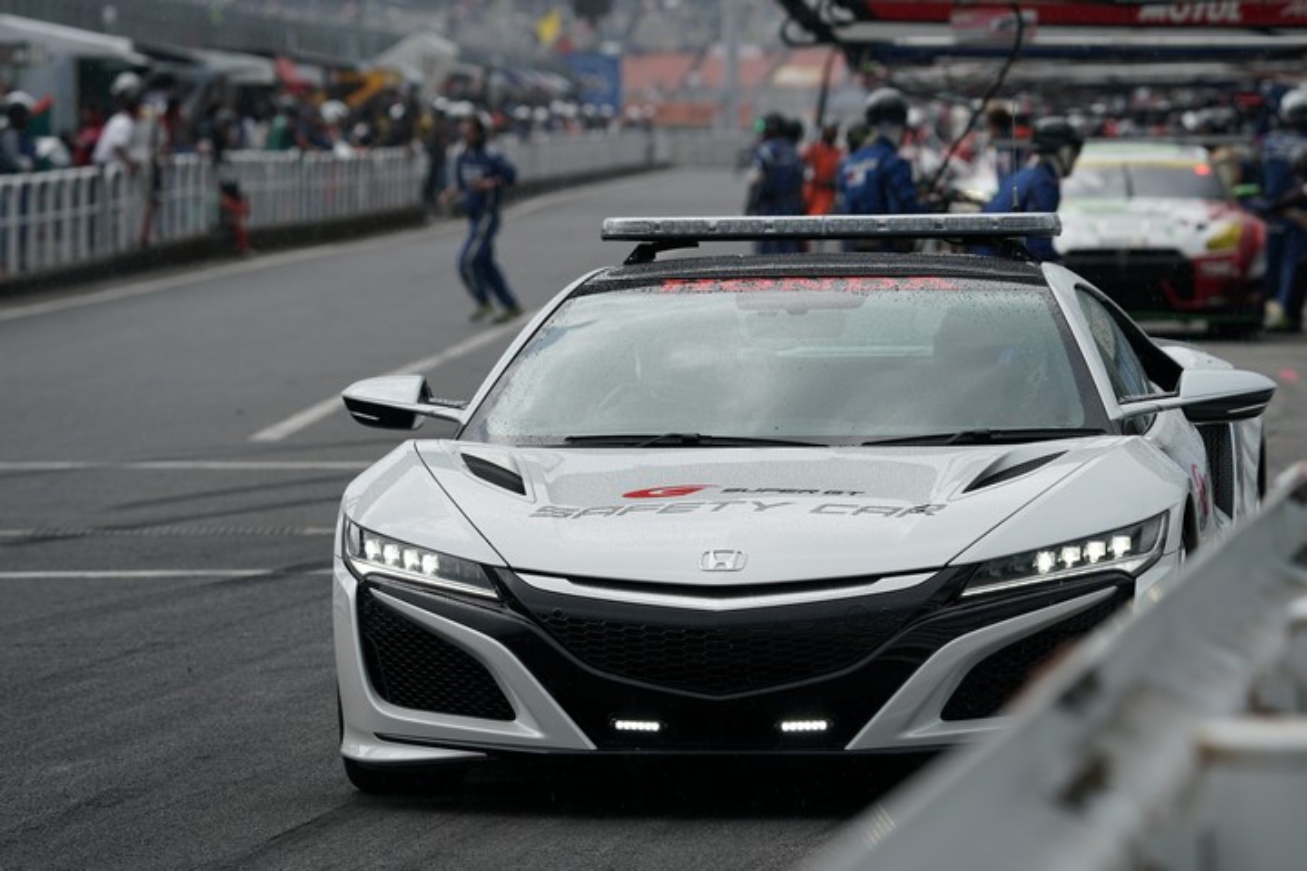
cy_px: 436
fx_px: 9076
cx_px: 654
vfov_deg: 5.5
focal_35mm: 250
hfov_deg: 8.2
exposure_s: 1/500
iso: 200
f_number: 8
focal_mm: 250
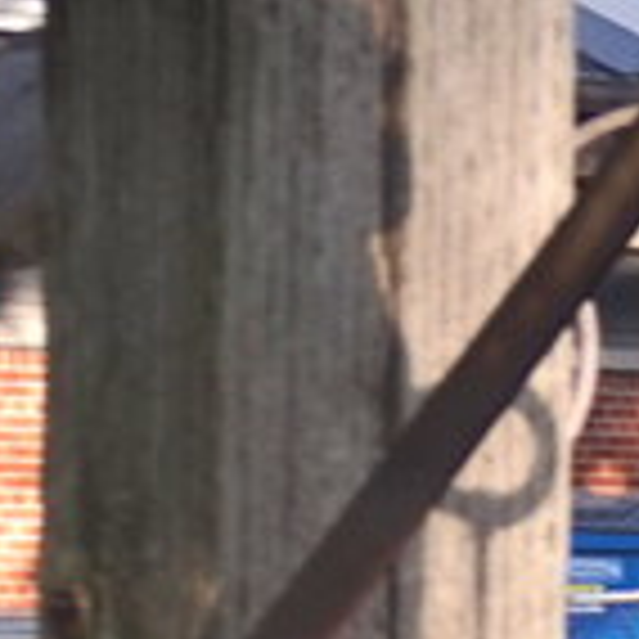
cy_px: 626
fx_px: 7599
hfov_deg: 4.1
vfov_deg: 4.8
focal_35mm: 364
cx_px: 3519
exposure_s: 1/125
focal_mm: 25
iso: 100
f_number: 5
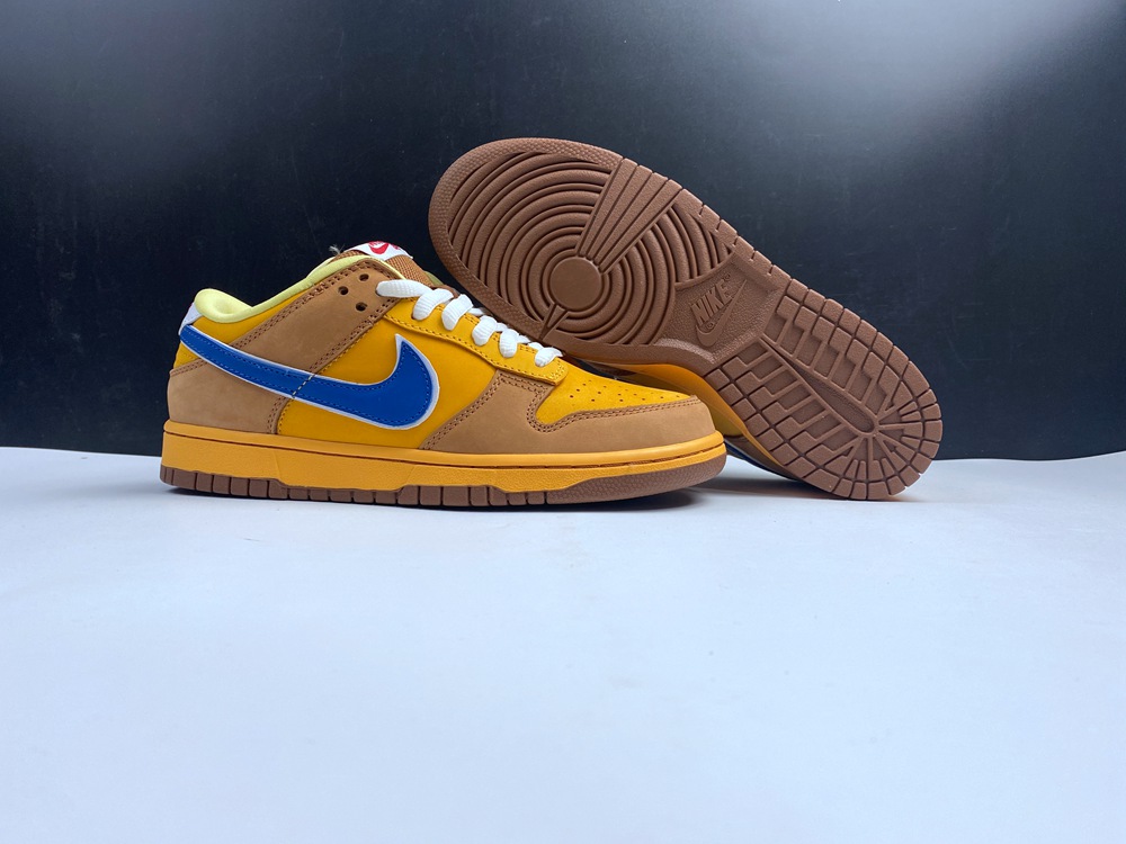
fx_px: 846
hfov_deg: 67.3
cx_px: 563
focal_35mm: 26
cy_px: 422
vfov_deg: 53.1
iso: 50
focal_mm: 4.25
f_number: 1.8
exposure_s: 1/100
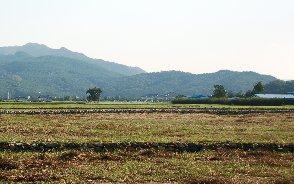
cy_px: 59
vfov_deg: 14.0
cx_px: 49
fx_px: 745
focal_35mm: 93
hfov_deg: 22.0
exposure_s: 1/640
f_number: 4.5
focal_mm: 36
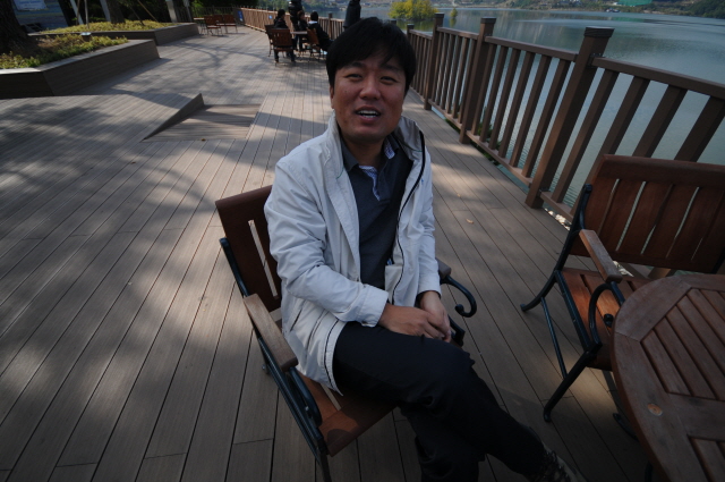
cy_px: 241
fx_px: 302
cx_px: 362
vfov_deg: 77.2
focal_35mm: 15
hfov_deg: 100.5
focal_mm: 10
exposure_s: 1/1000
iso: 200
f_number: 4
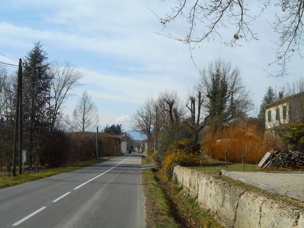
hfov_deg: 37.5
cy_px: 114
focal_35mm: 51
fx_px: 448
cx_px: 152
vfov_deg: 28.6
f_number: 4.9
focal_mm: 9.1
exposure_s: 1/640
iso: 80
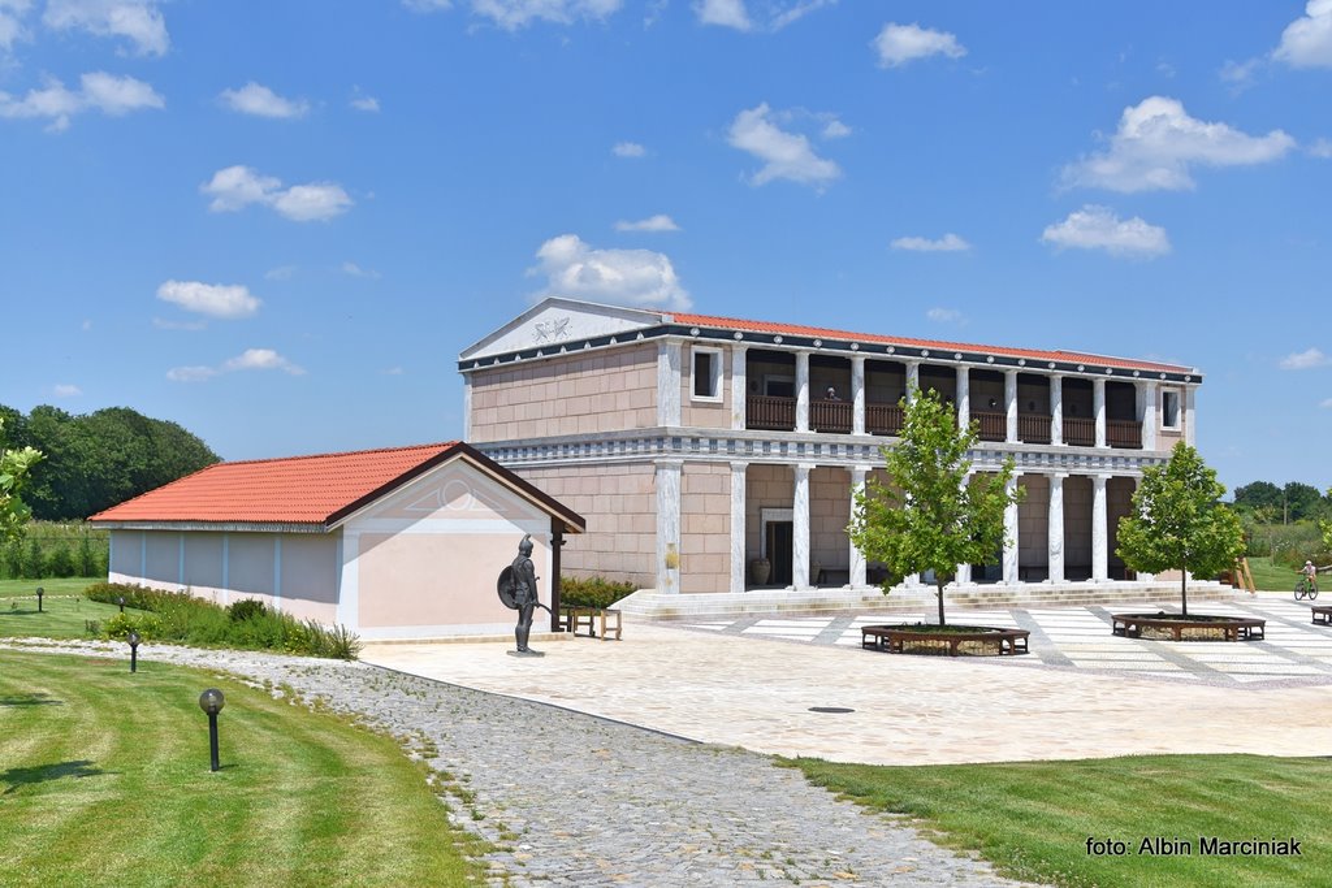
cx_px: 666
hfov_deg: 49.5
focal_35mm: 39
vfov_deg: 34.2
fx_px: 1443
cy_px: 444
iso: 140
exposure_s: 1/500
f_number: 8
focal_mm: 26
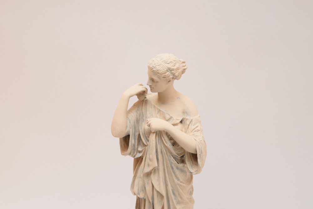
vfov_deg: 16.6
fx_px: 717
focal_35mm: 82
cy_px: 104
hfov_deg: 24.6
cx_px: 156
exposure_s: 1/60
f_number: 5.6
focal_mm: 55
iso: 800
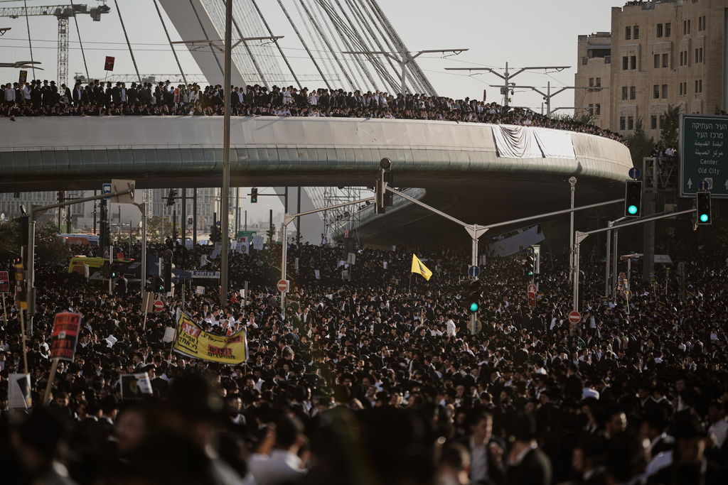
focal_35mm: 135
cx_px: 364
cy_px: 242
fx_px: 2730
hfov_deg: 15.2
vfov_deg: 10.2
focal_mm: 135
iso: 100
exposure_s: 1/4000
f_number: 1.8
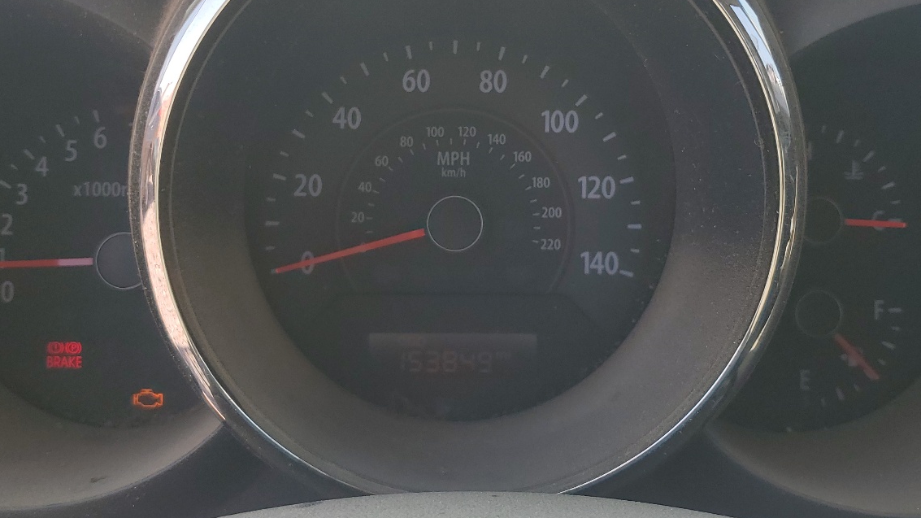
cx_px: 454
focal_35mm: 40
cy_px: 216
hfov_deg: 50.5
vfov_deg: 29.6
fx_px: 977
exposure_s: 1/345
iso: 50
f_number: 1.5
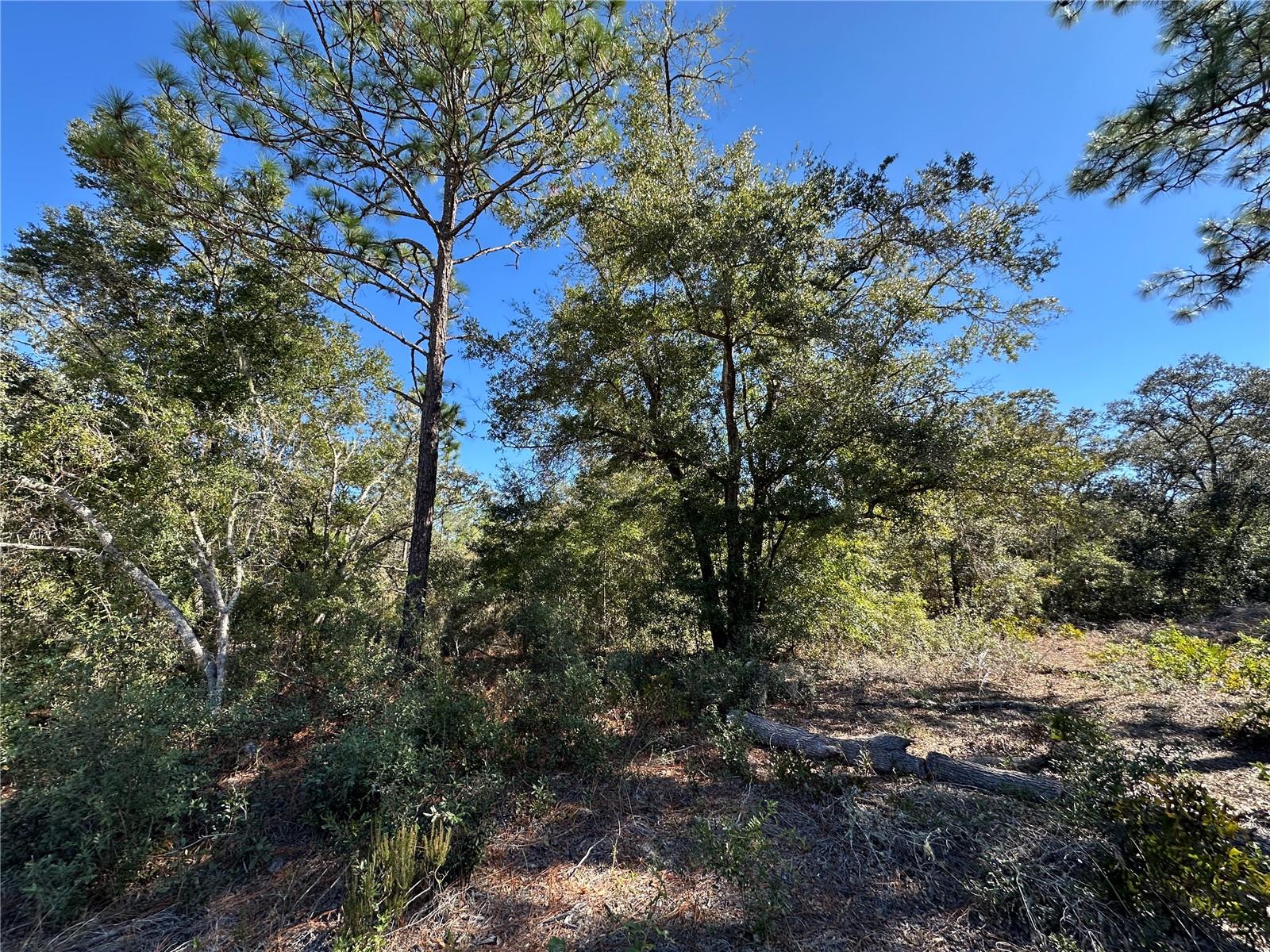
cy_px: 476
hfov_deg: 102.1
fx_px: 514
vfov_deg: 85.7
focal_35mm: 14
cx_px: 635
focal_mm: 2.22
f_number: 2.2
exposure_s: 1/354
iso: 40
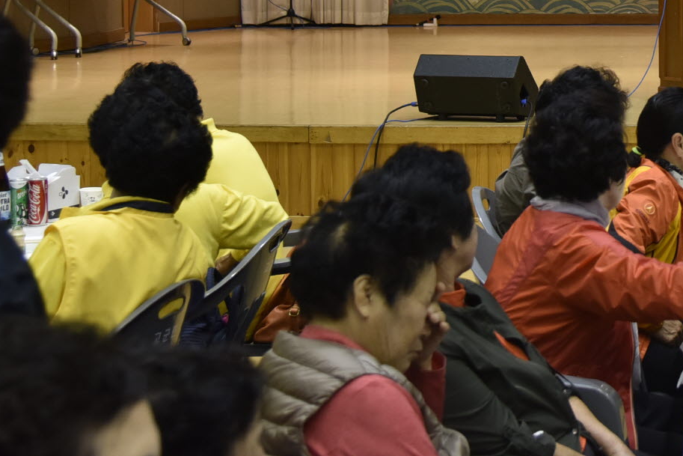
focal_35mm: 92
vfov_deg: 14.4
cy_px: -78
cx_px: 735
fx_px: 1746
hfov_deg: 21.1
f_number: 4
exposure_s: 1/125
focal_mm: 35
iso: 1000
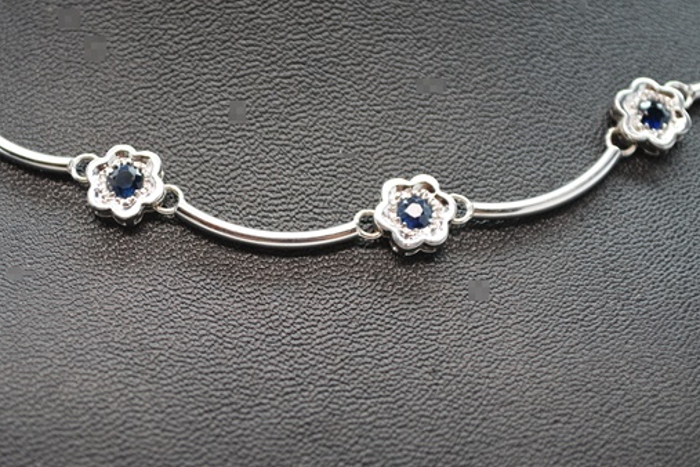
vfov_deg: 14.0
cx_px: 300
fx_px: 1897
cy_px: 221
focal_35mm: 98
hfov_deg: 20.9
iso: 720
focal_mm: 55
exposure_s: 1/60
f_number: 5.6
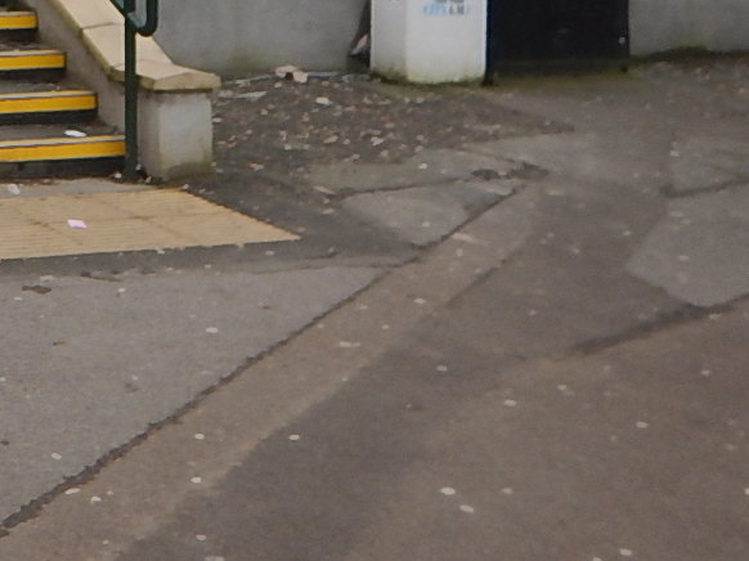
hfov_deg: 24.7
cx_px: -278
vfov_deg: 20.2
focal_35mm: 66
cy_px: -187
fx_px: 1427
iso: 125
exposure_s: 1/250
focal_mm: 4.3
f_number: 2.8
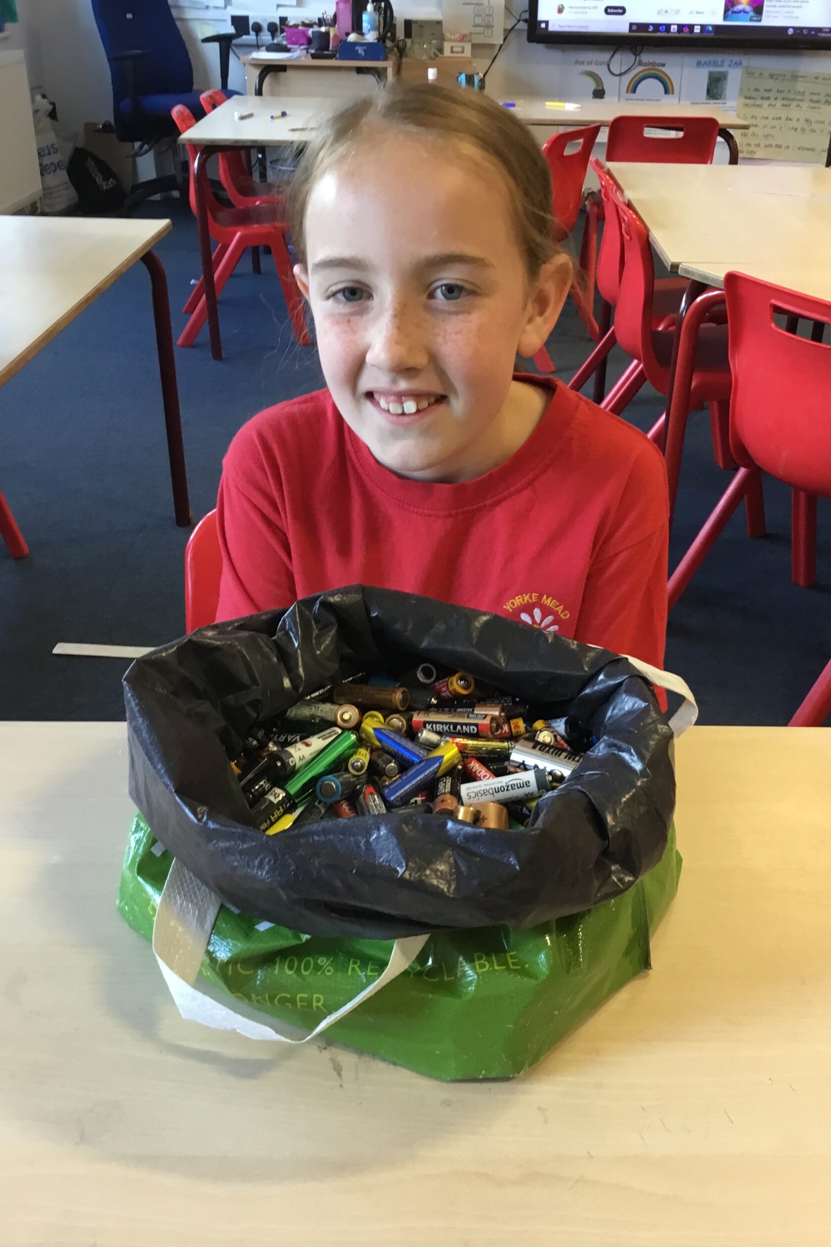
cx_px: 461
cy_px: 613
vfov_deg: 57.2
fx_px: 1143
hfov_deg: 39.9
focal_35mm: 33
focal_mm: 3.3
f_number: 2.4
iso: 80
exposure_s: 1/33
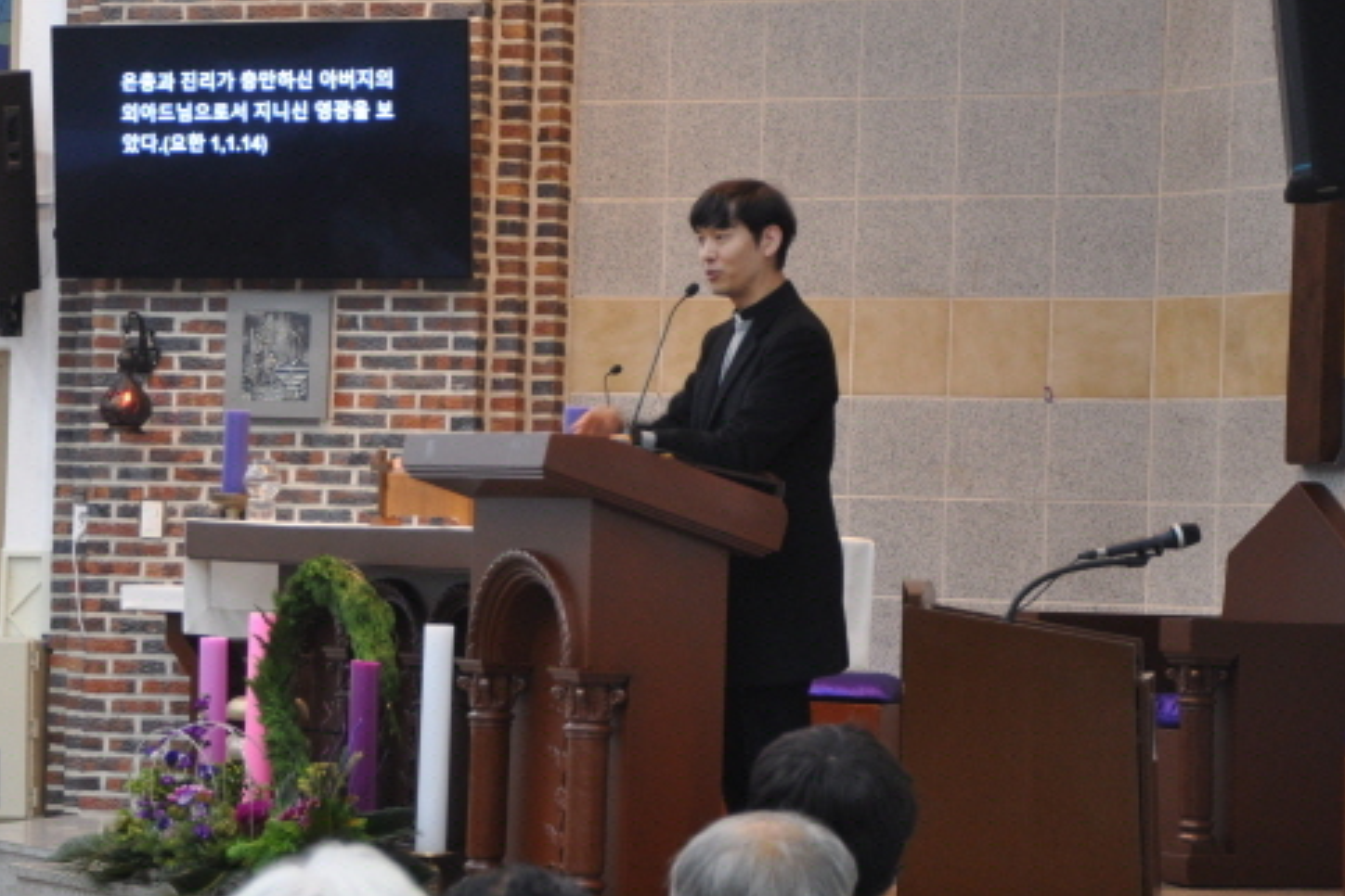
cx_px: 320
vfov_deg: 11.1
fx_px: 4632
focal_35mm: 124
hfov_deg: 16.4
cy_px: 469
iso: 450
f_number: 5
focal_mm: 50
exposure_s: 1/15
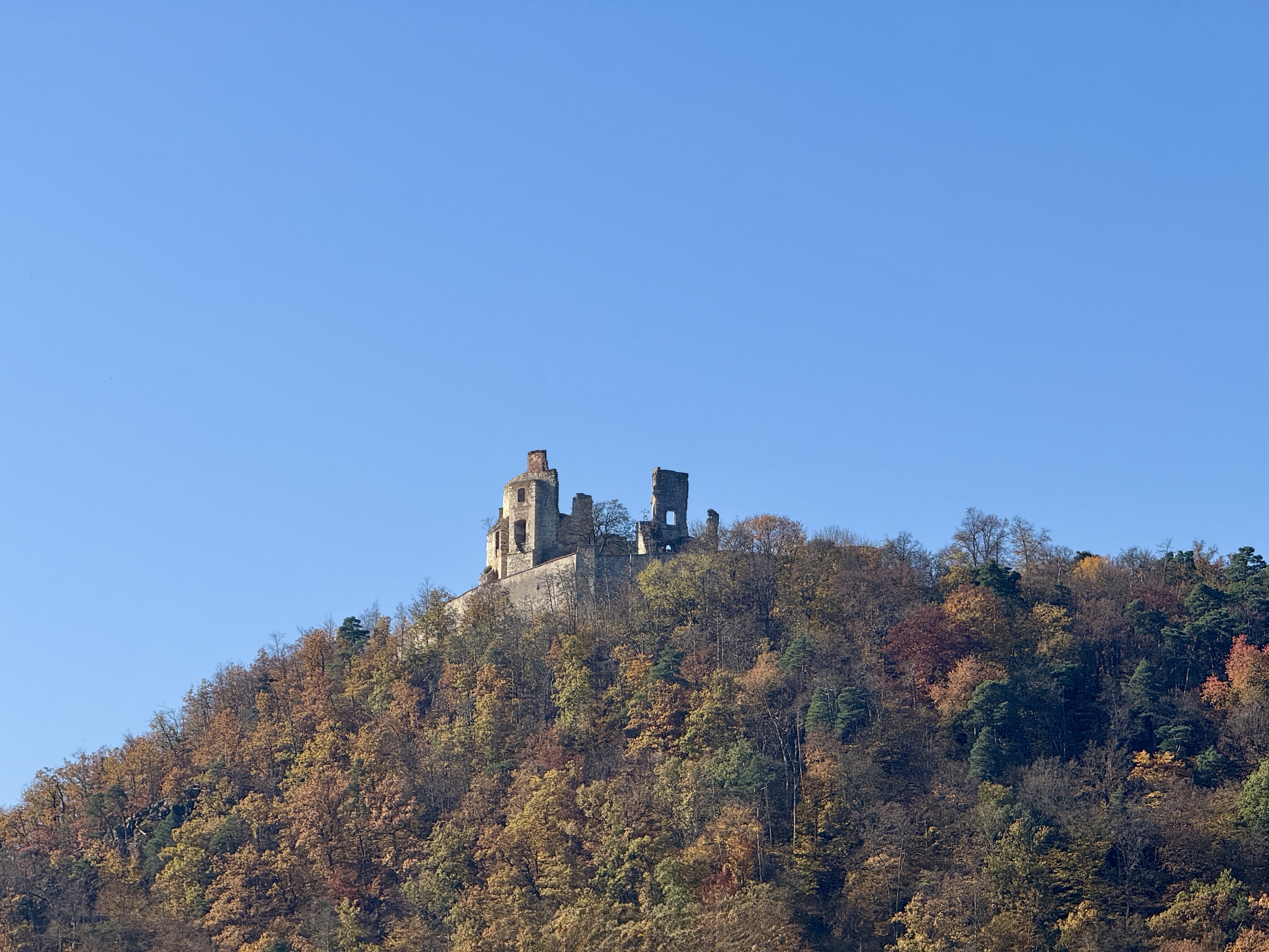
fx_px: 4399
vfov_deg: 12.3
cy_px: 476
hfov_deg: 16.4
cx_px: 634
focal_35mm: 120
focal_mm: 15.66
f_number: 2.8
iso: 50
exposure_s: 1/1513
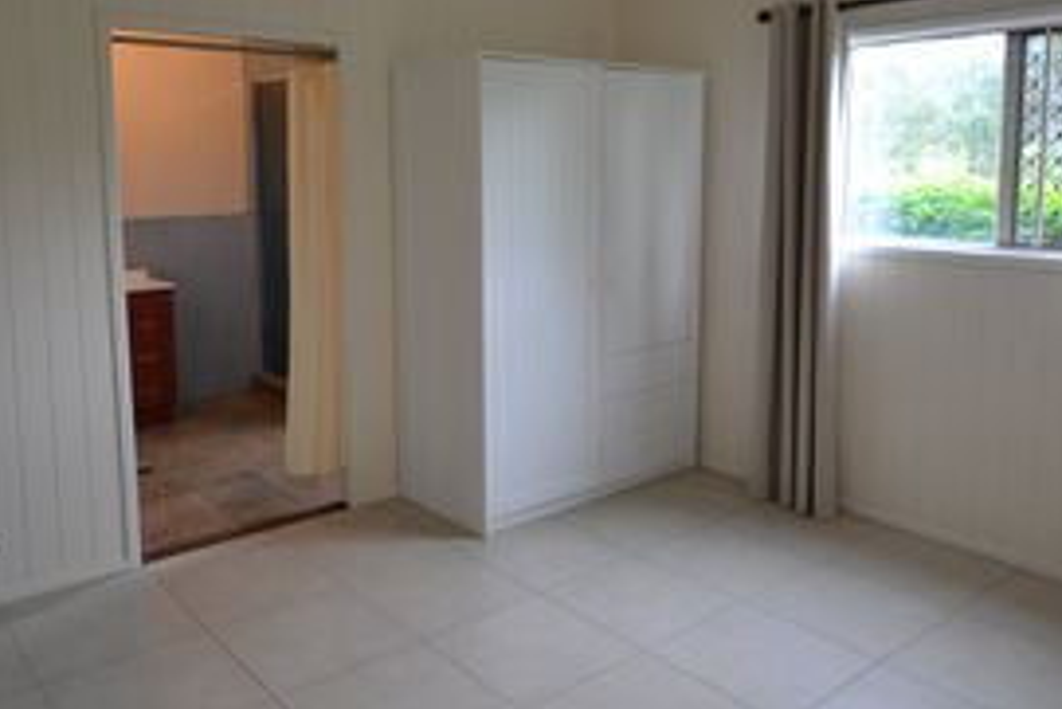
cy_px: 233
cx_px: 525
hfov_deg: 69.4
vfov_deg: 48.7
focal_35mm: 26
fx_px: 767
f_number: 4
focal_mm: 10
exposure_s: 1/60
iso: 1000
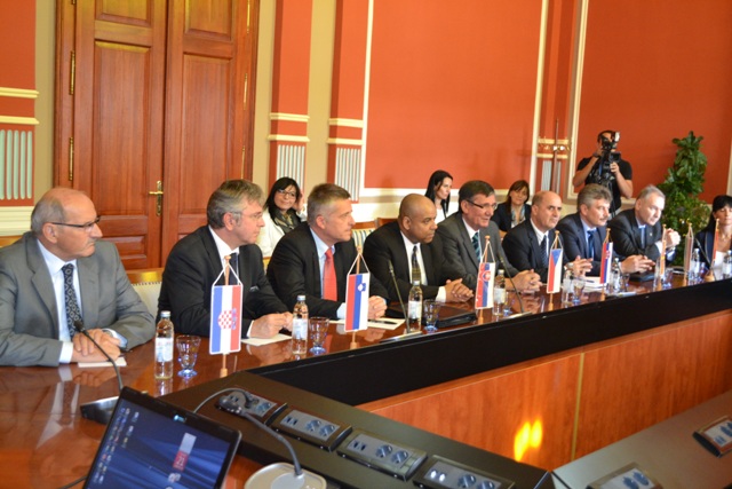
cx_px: 366
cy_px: 244
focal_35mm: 42
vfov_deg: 31.9
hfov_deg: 46.4
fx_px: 854
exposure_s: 1/60
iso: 2000
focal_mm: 28
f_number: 4.5
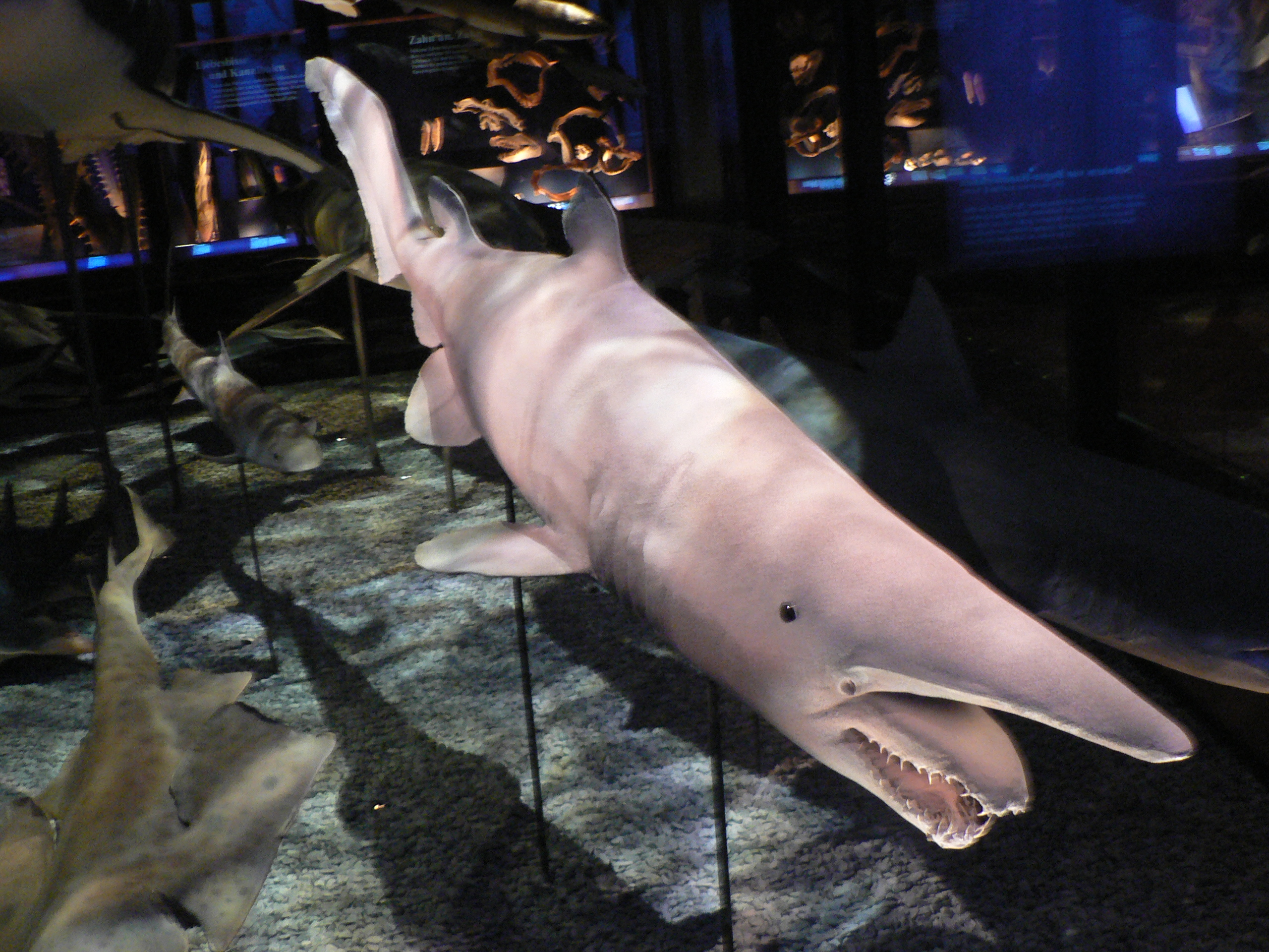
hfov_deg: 51.4
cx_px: 634
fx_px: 1320
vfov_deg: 39.7
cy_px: 476
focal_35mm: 36
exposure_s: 1/6
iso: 200
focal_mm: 6
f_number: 2.8
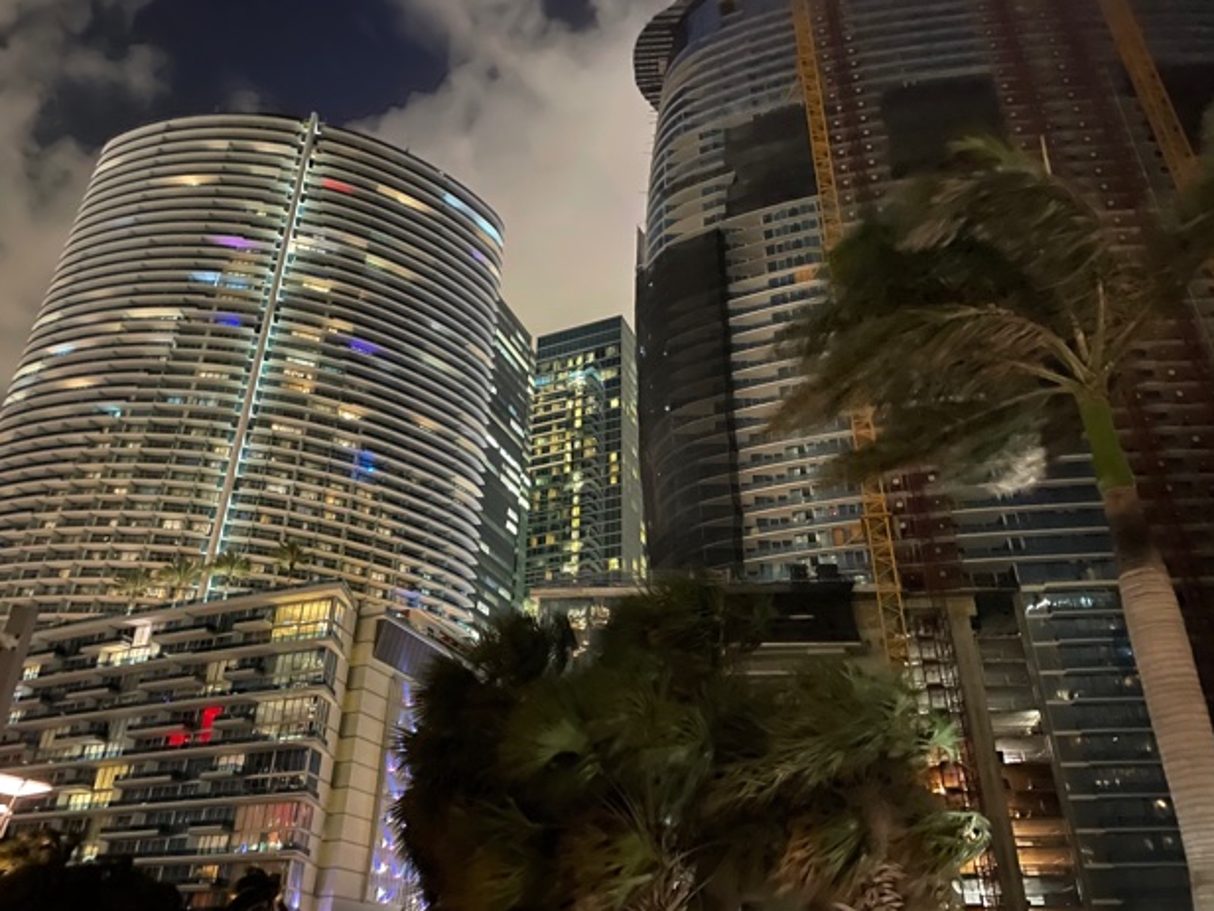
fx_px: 947
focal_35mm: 27
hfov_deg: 65.3
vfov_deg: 51.4
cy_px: 463
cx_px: 589
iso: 1600
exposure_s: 1/15
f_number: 1.6
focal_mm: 4.2
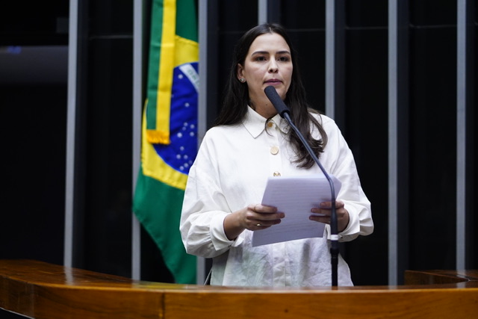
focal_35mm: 127
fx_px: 1687
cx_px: 239
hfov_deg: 16.1
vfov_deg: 10.8
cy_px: 160
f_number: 1.8
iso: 2500
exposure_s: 1/400
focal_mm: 85
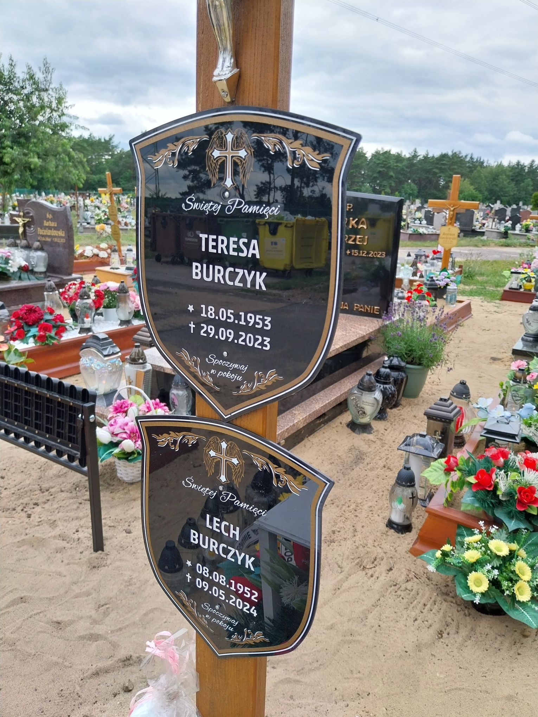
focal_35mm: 26
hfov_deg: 53.1
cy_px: 358
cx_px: 269
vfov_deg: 67.3
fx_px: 539
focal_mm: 4
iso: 25
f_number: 1.8
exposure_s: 1/254
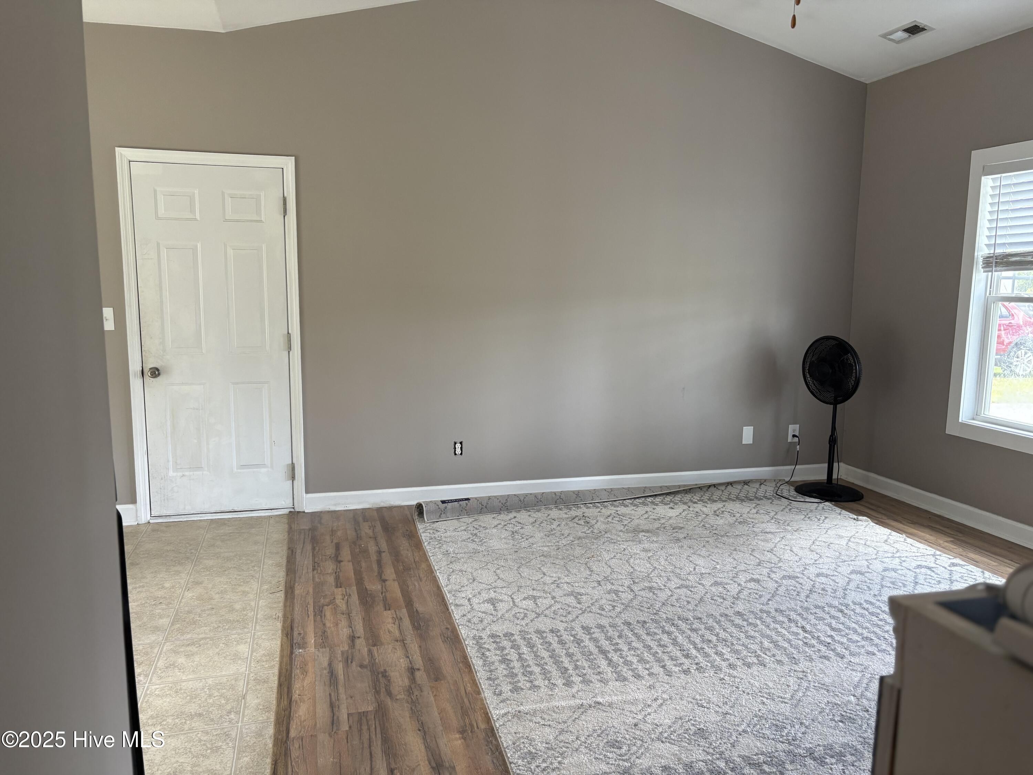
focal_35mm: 26
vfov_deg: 53.1
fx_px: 776
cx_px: 516
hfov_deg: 67.3
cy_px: 388
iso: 125
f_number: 1.6
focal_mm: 5.96
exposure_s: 1/77
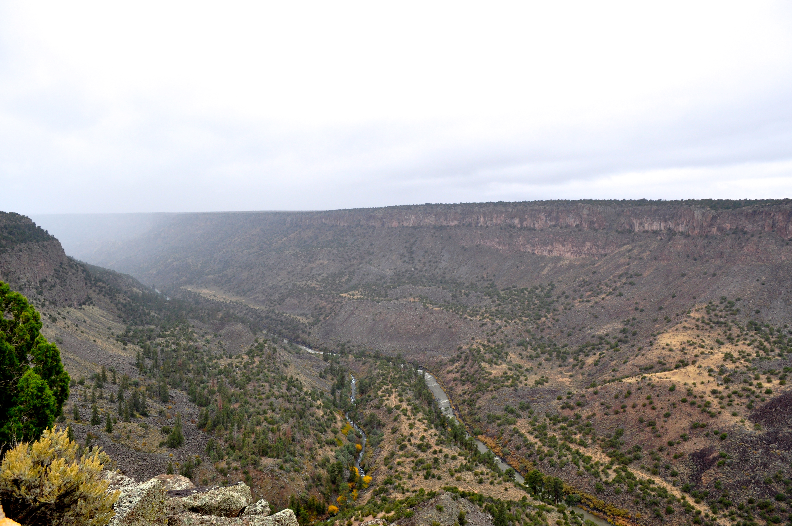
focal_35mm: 27
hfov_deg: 67.4
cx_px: 396
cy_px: 263
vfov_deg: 47.8
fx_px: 593
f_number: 7.1
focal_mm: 18
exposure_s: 1/40
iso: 400
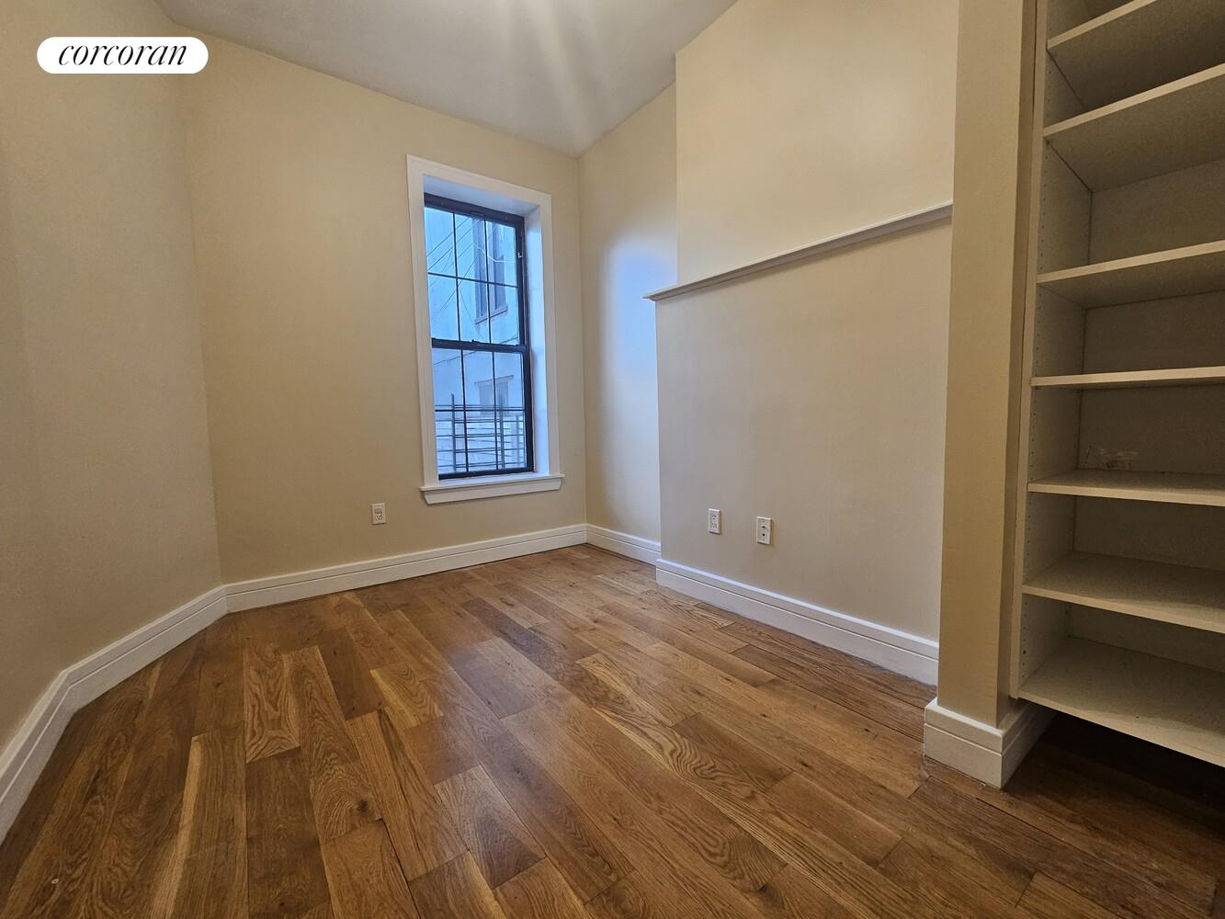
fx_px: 460
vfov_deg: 89.9
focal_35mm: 13
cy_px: 460
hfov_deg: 106.2
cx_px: 612
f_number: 2.2
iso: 200
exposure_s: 1/60
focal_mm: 2.2
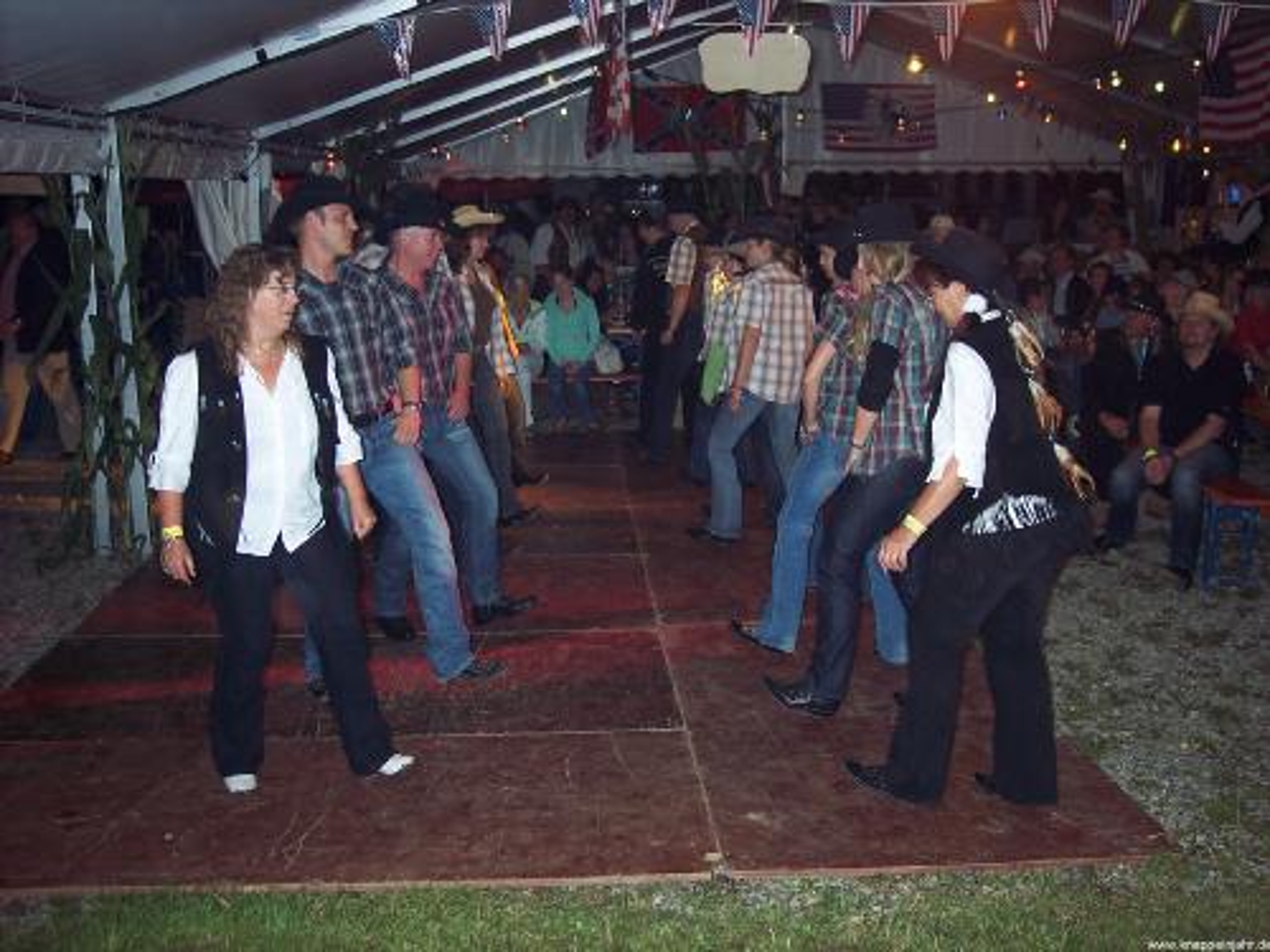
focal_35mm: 39
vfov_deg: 36.8
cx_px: 635
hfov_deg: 47.9
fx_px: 1431
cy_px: 476
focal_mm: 8
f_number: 2.8
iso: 100
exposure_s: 1/60
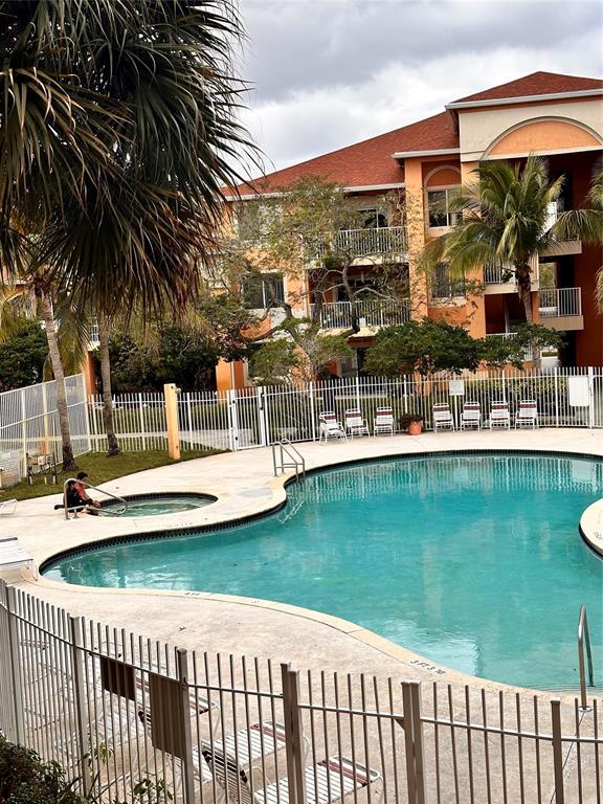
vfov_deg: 39.7
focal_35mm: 48
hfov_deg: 30.3
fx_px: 1115
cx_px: 302
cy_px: 402
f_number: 1.78
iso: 64
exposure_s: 1/762
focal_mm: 6.86
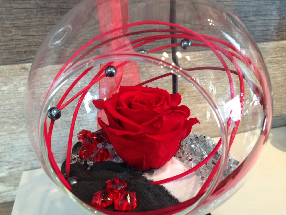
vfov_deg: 42.9
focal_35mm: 33
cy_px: 108
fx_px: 273
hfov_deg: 55.4
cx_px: 143
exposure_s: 1/20
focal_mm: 4.12
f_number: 2.4
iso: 50
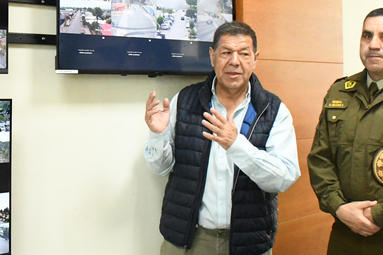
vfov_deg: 24.4
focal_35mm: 55
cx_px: 108
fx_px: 585
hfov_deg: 35.6
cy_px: 65
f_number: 6.3
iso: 12800
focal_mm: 18
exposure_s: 1/160
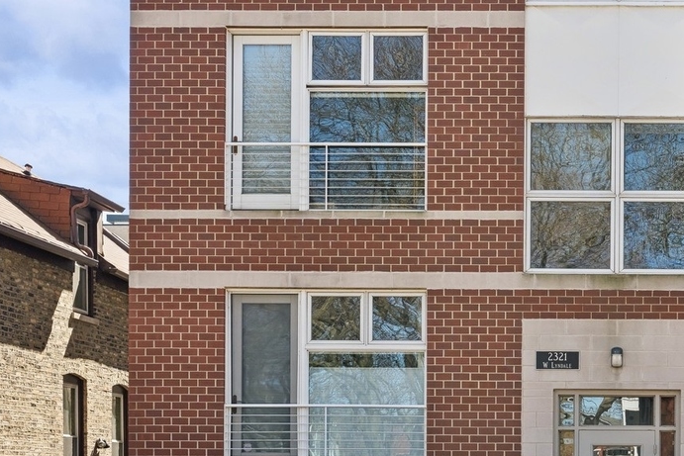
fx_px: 1292
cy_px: 115
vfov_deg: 19.9
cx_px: 621
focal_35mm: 68
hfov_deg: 28.5
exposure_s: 1/320
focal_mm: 29
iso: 320
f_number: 8
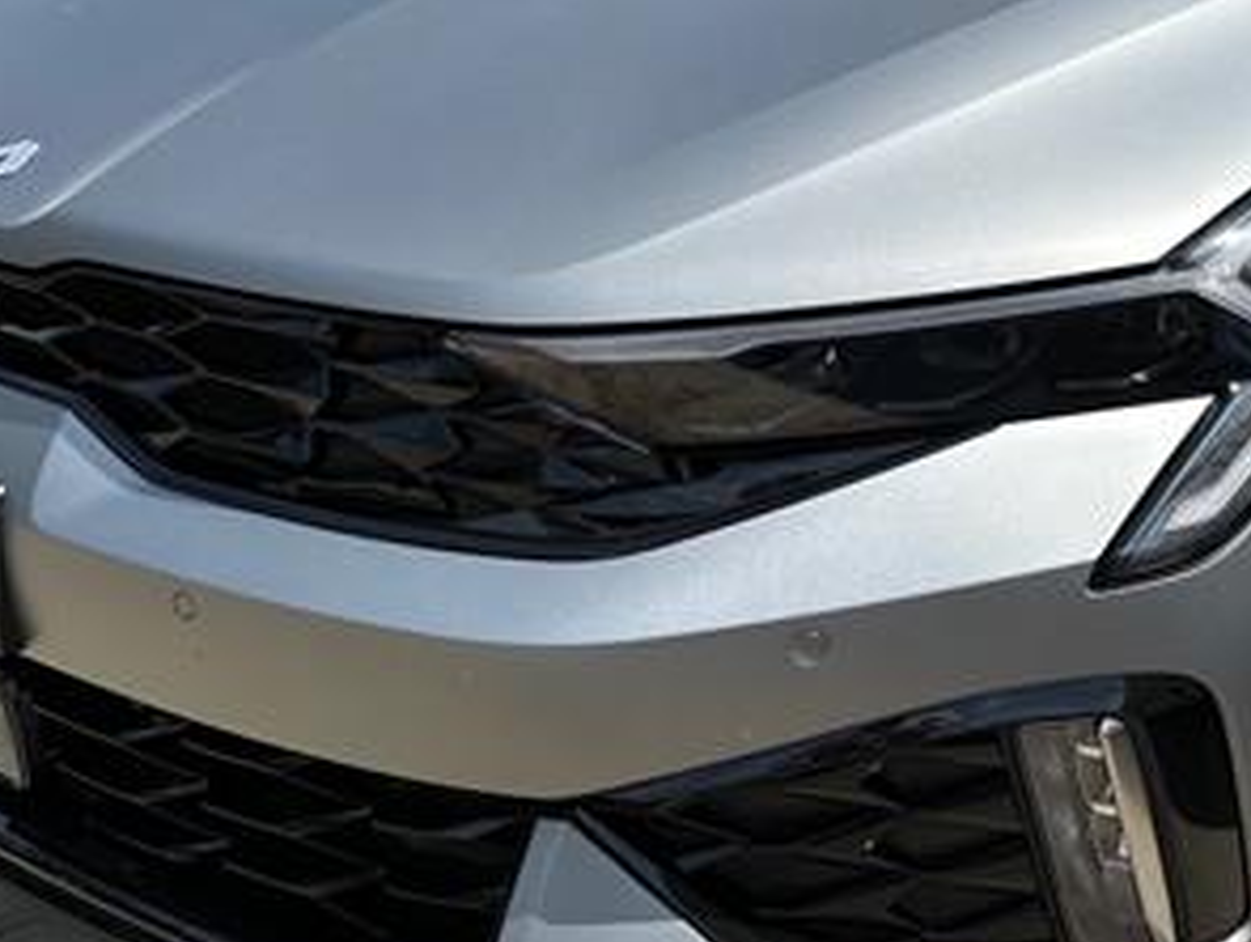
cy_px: 467
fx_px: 1882
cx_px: 988
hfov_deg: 35.7
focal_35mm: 52
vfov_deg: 28.1
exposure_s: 1/4545
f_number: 1.78
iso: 80
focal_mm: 6.86
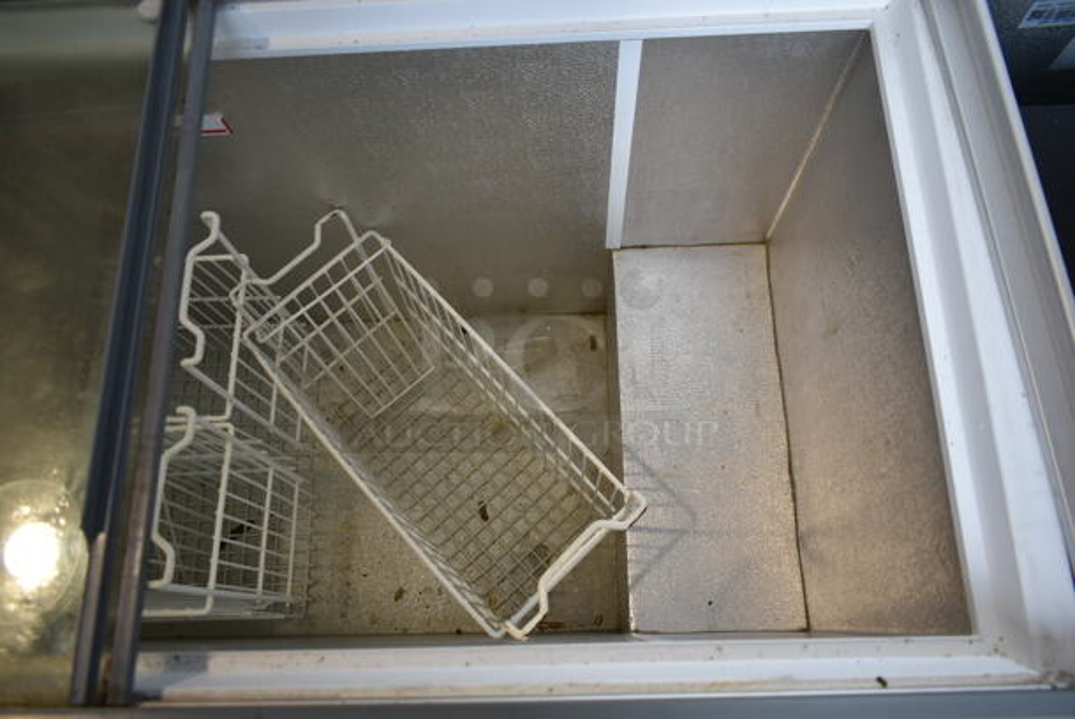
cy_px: 360
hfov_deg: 67.3
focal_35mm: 27
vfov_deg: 48.0
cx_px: 538
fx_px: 807
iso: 110
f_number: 3.5
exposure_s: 1/30
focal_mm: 18
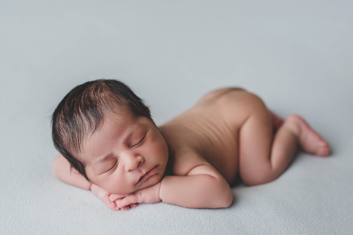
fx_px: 490
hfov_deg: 39.6
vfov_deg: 27.0
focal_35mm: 50
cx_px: 176
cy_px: 118
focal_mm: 50
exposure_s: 1/160
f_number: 2.5
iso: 100
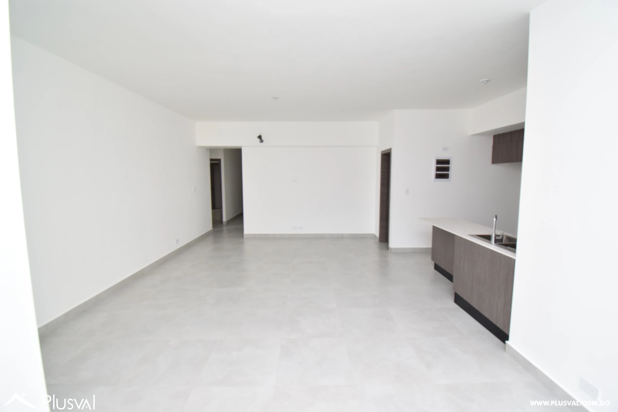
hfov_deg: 100.4
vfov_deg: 77.3
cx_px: 309
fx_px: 257
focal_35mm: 15
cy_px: 206
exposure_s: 1/125
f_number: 9
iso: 800
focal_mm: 10
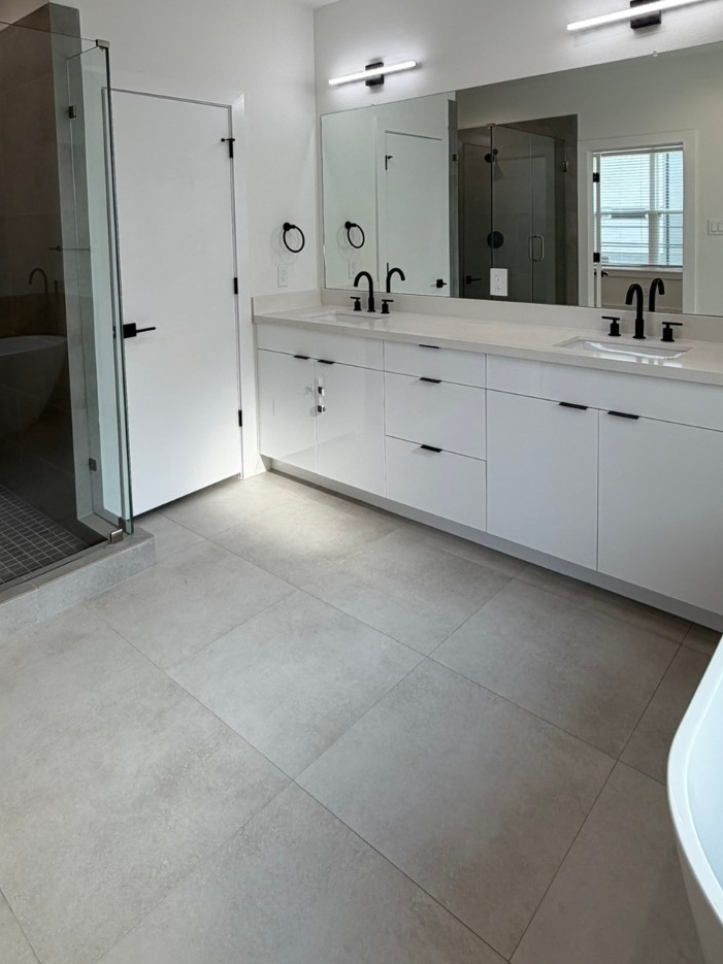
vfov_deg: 70.2
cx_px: 337
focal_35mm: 23
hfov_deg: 58.8
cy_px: 270
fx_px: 641
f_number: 2.2
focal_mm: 2.22
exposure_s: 1/120
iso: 40
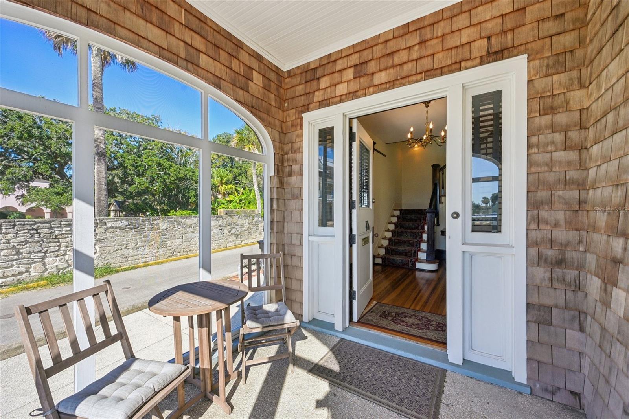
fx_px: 245
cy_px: 210
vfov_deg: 81.2
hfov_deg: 104.3
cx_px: 314
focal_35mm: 14
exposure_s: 1/60
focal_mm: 14
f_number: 8
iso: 100
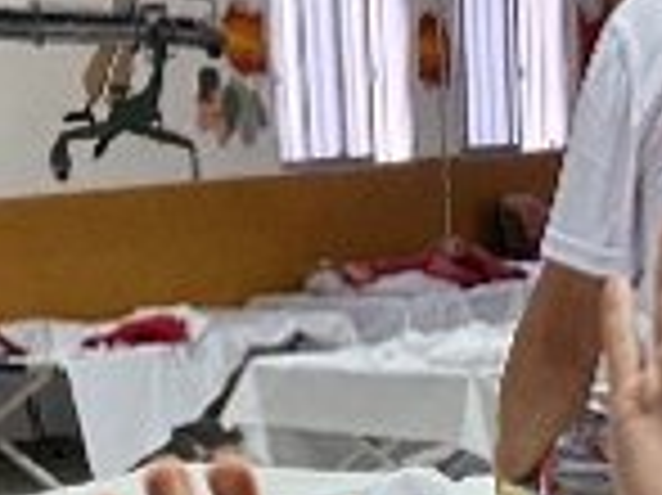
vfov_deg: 11.2
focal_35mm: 122
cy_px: 932
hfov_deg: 16.1
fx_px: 2331
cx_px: 464
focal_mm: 4.25
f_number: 1.8
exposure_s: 1/50
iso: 320
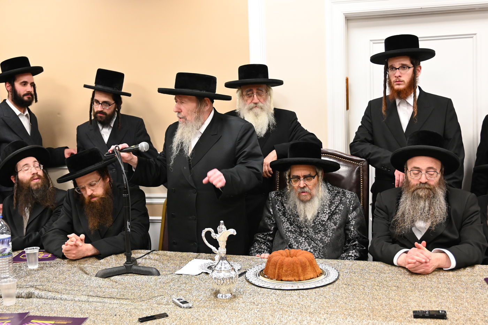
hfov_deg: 46.4
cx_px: 244
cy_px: 162
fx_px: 569
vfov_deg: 31.9
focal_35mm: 42
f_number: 2.8
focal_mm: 28
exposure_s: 1/125
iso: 1400
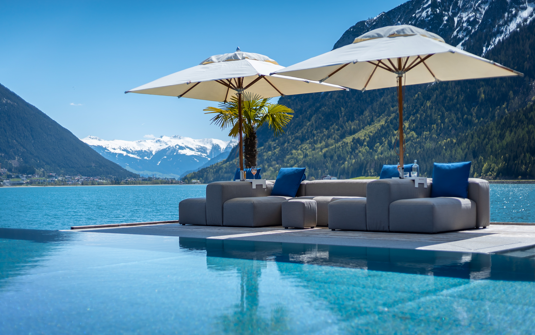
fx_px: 758
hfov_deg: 38.9
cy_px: 170
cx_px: 265
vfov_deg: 24.9
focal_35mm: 52
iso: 100
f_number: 2
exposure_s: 1/6400
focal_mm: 50
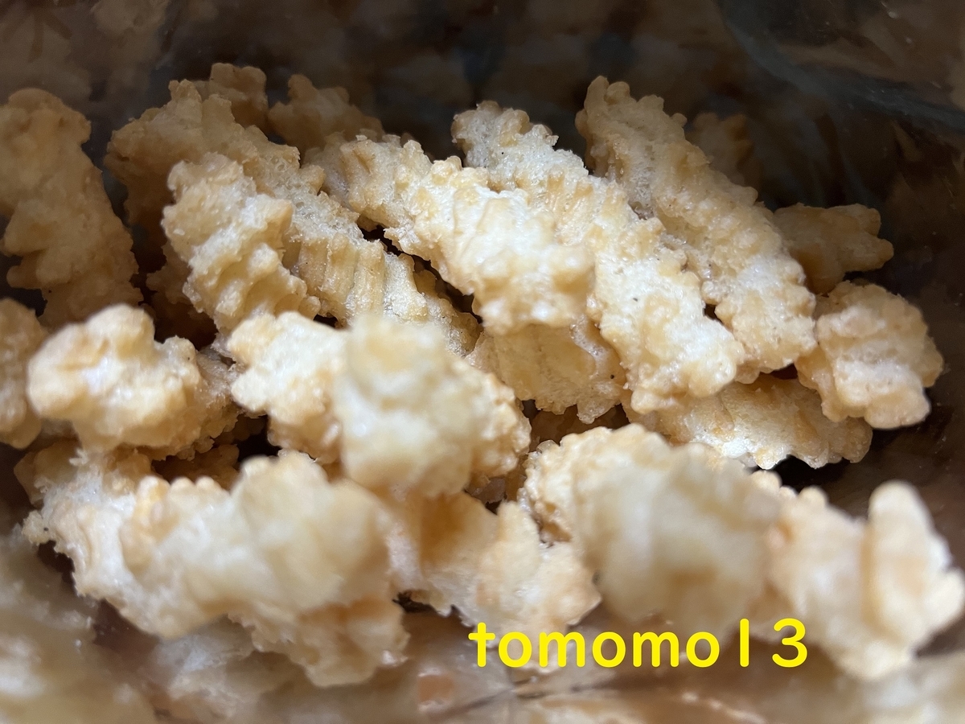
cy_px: 362
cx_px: 482
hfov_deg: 67.3
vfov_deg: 53.1
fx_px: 725
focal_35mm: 26
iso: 250
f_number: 1.6
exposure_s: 1/50
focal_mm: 5.1
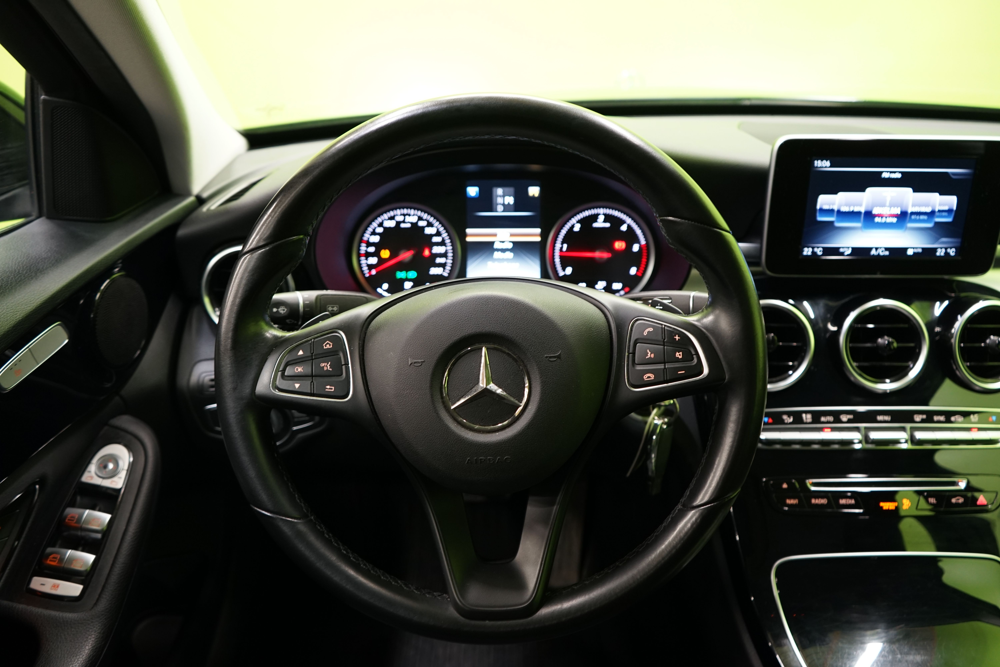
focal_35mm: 30
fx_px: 833
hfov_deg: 61.9
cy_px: 334
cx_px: 500
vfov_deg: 43.6
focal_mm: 30
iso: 800
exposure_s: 1/8
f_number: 4.5
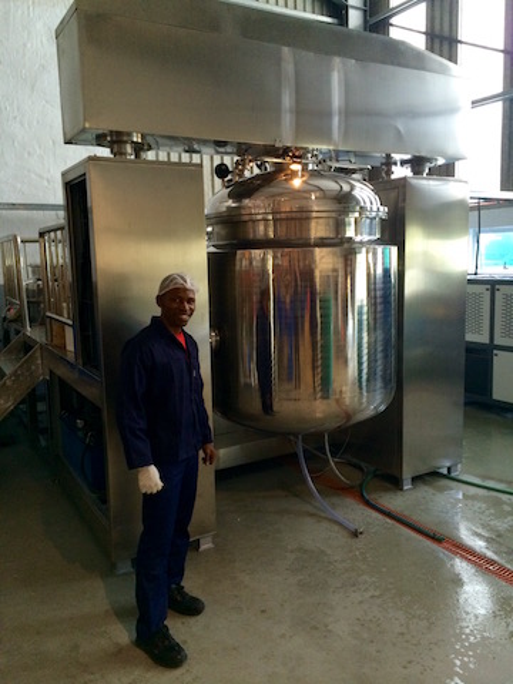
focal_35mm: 30
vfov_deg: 60.0
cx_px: 256
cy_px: 342
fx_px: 593
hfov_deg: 46.8
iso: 200
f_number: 2.2
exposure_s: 1/30
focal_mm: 4.12
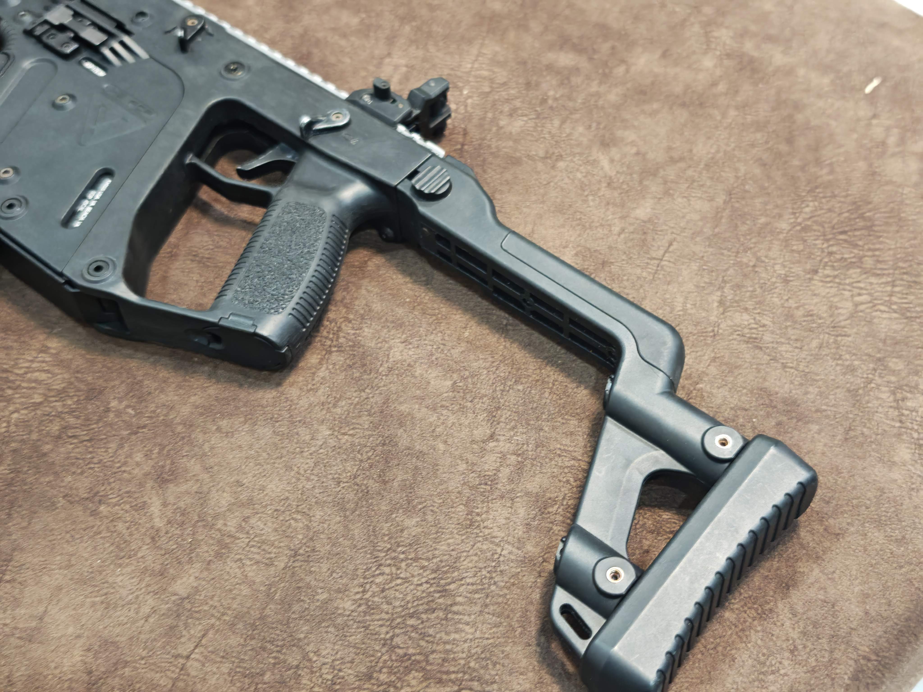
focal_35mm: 48
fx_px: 1280
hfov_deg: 39.7
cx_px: 462
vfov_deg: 30.3
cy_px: 346
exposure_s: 1/33
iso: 400
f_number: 1.4
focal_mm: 6.83
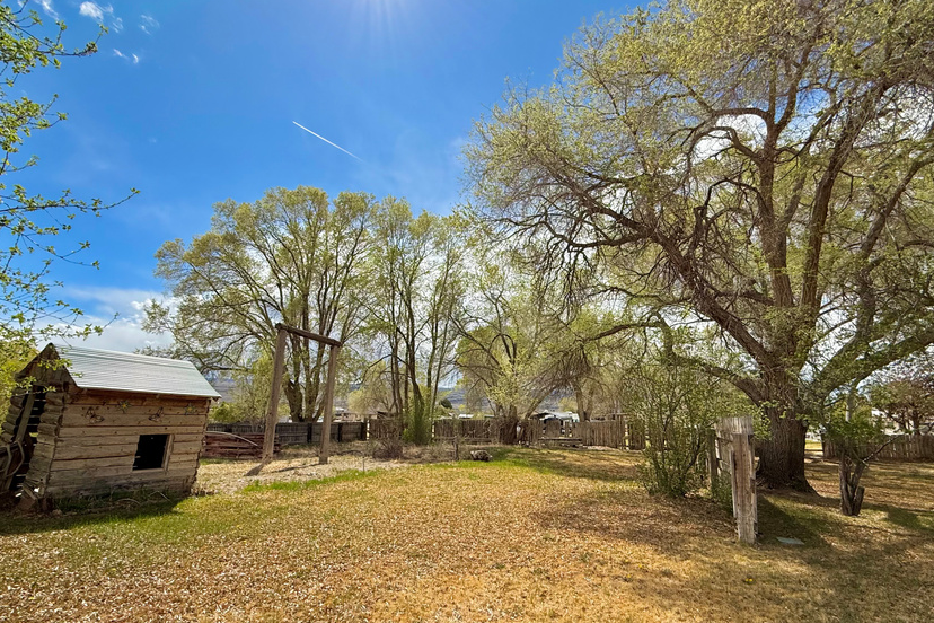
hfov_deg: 90.0
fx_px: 467
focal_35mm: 18
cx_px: 453
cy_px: 336
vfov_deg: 67.3
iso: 50
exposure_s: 1/2320
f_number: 2.2
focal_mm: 2.22
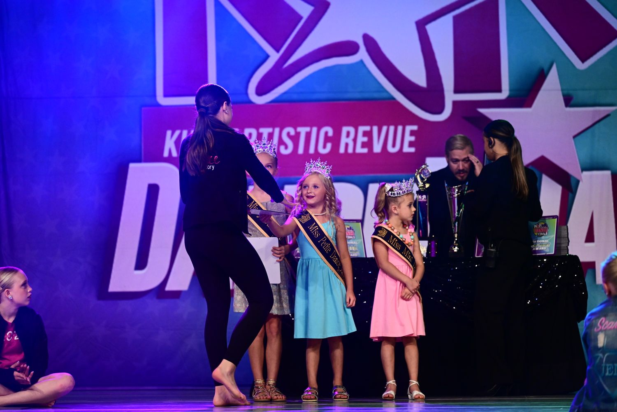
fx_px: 2314
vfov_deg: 10.2
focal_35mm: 135
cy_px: 206
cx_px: 308
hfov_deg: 15.2
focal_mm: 135
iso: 2500
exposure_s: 1/800
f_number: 2.8
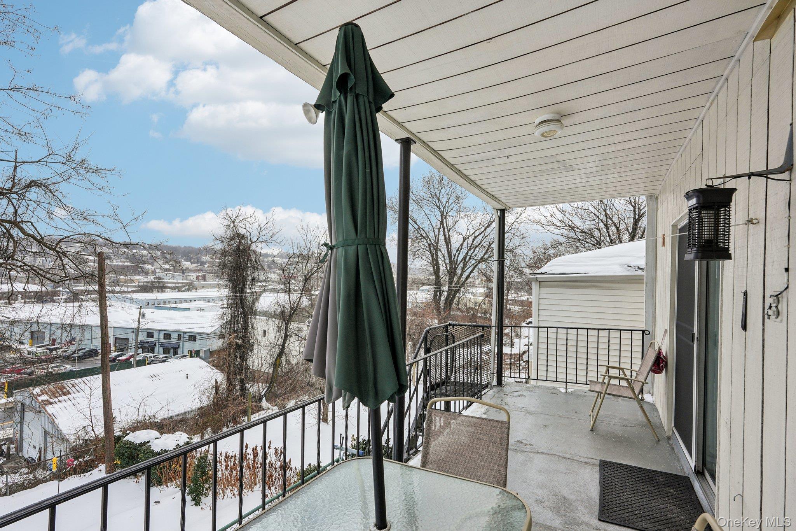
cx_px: 398
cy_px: 266
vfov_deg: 73.7
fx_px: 354
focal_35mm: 16
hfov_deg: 96.7
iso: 100
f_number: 9
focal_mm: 16
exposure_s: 1/40
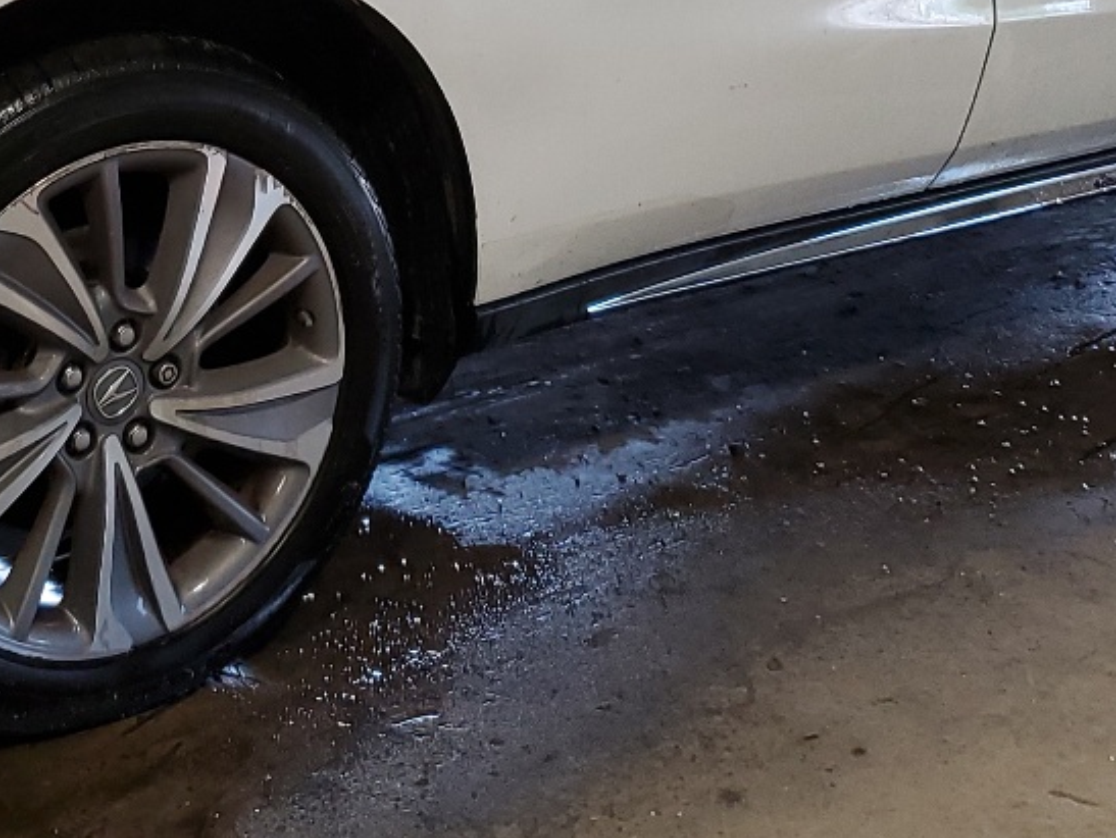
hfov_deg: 25.3
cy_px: -153
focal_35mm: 76
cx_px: 271
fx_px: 2452
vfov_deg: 18.4
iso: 83
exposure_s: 1/60.2
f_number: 1.5
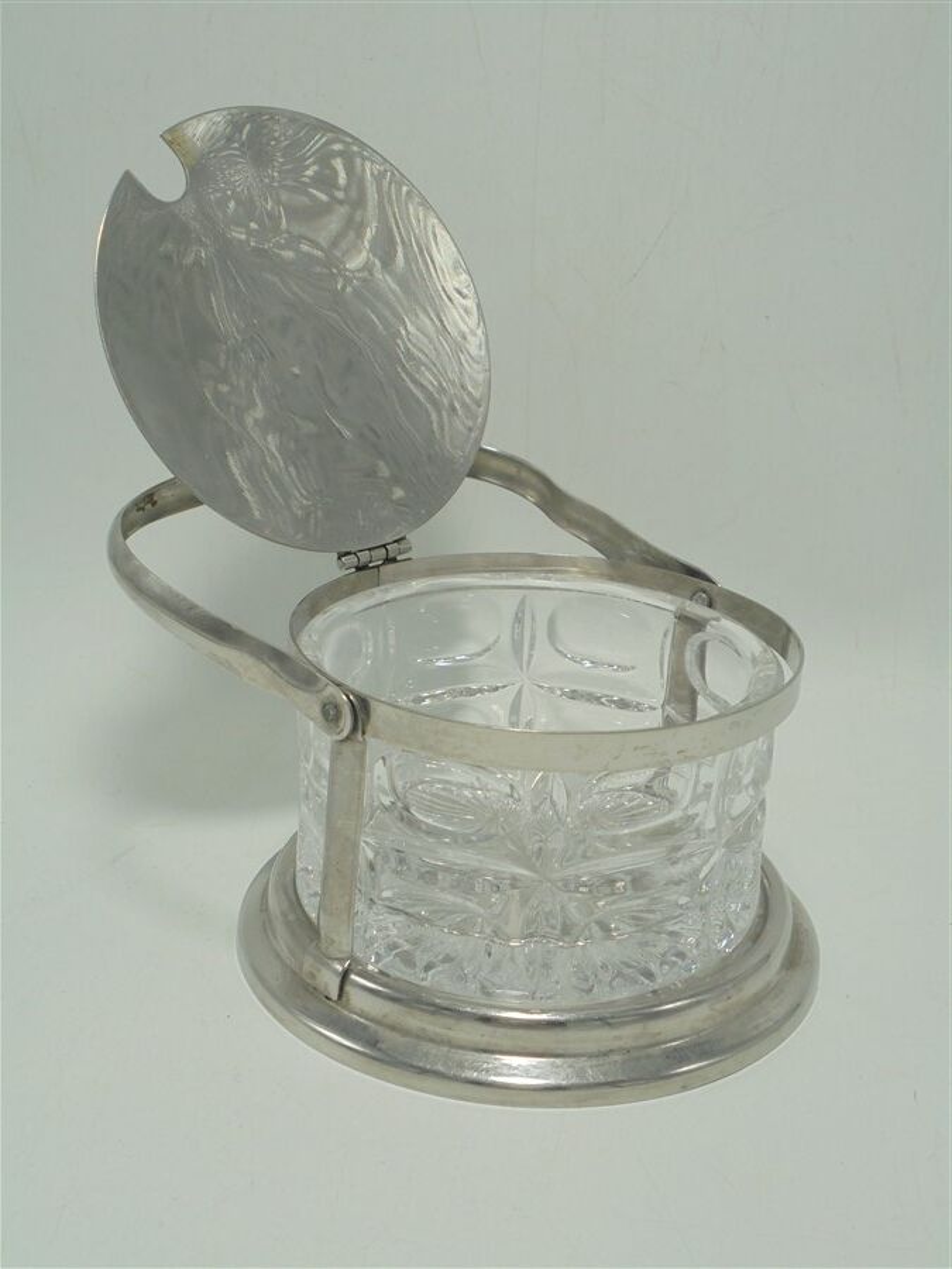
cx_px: 476
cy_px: 634
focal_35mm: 43
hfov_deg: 33.6
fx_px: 1577
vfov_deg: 43.9
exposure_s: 1/60
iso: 100
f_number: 4.5
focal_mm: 7.8
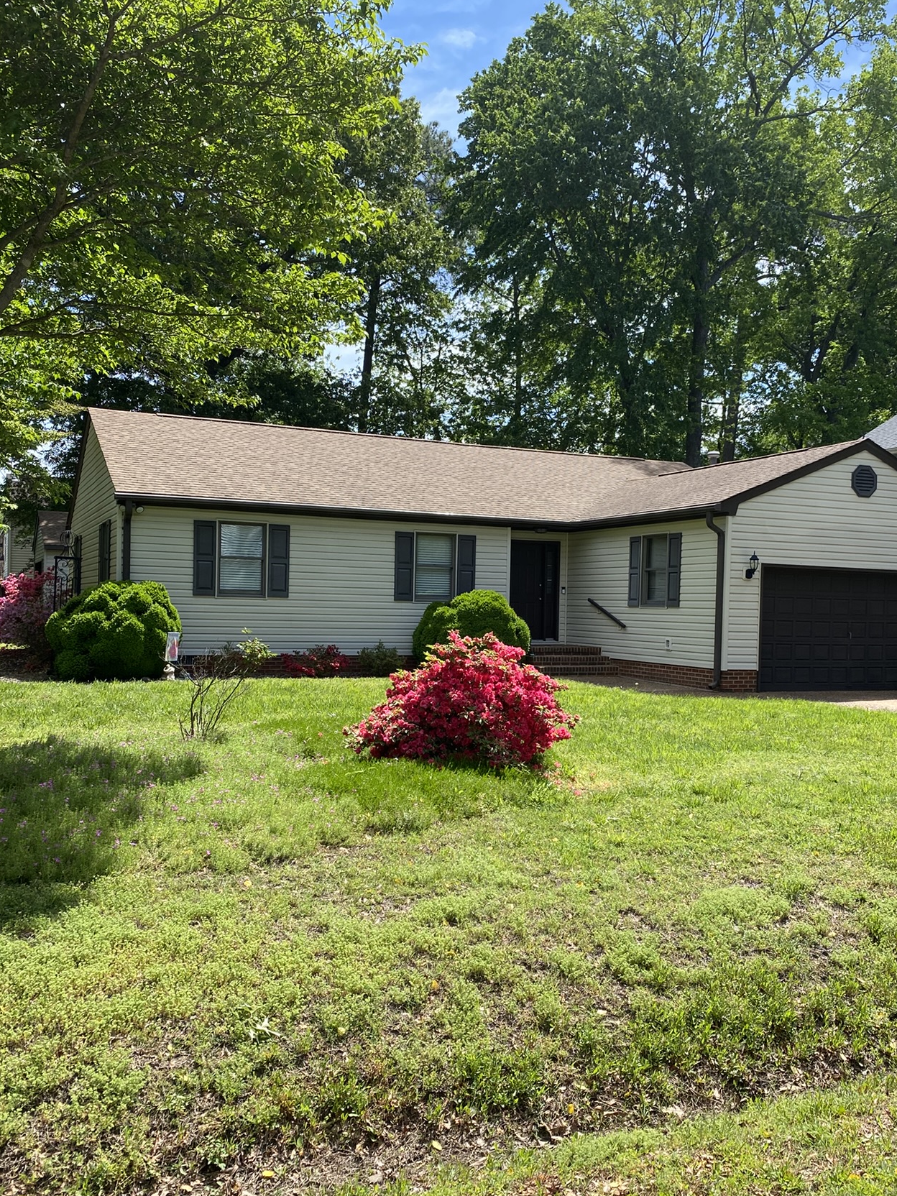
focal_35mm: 32
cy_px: 638
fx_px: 1106
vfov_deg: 56.8
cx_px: 499
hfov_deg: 44.1
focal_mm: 4.25
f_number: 1.8
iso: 32
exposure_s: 1/1232
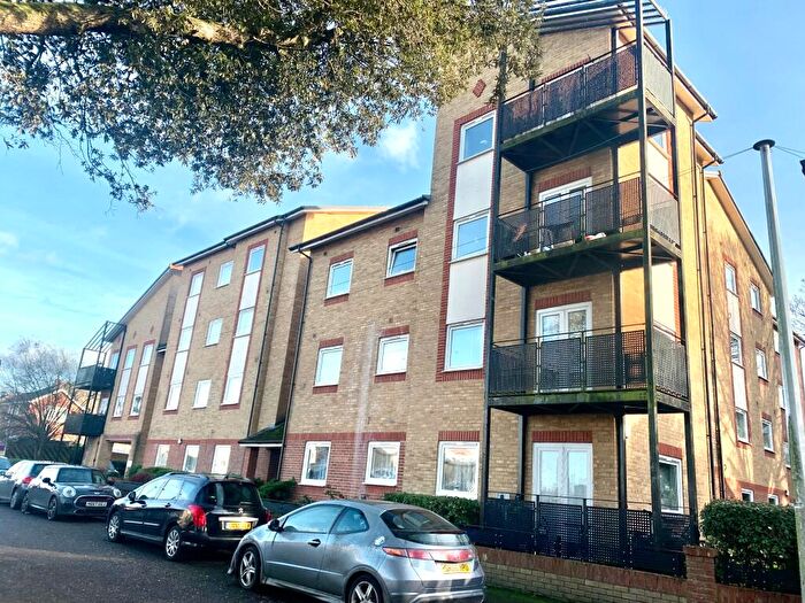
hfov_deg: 67.3
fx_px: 605
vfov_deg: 53.1
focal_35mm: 26
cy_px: 302
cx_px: 402
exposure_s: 1/490
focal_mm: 4.25
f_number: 1.8
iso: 25
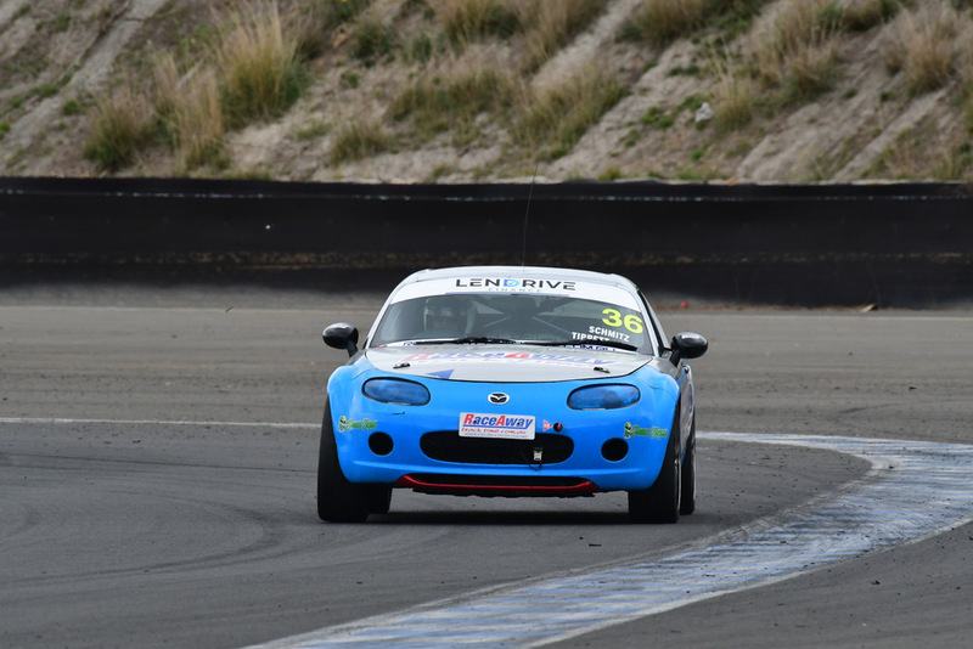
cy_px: 324
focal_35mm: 750
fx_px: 20277
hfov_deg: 2.7
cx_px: 486
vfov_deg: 1.8
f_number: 11
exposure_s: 1/640
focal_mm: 500
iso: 1000
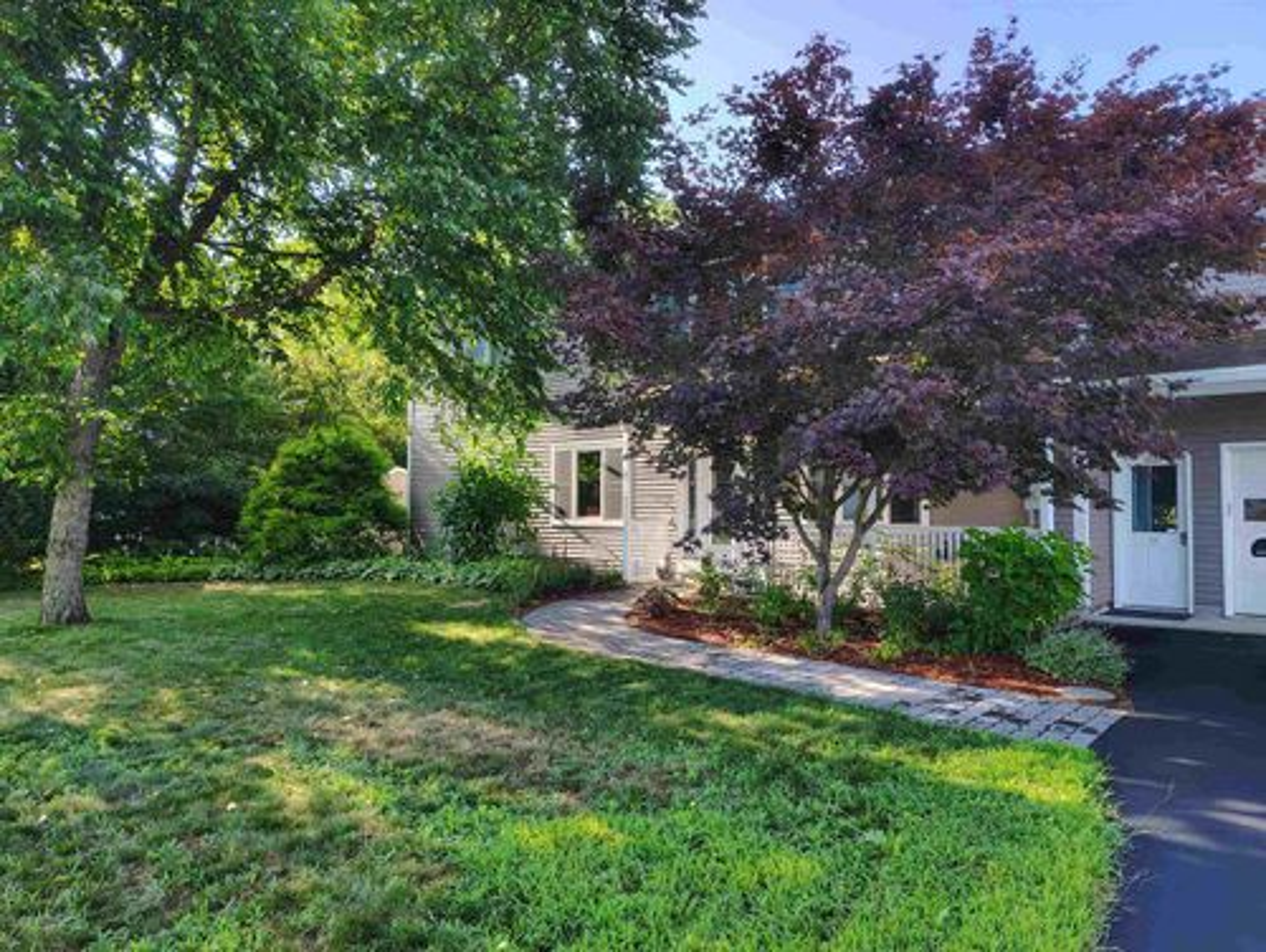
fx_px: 879
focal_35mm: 24
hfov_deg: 71.5
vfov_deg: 56.9
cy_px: 476
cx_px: 633
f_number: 1.8
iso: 148
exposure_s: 1/120
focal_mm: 5.56
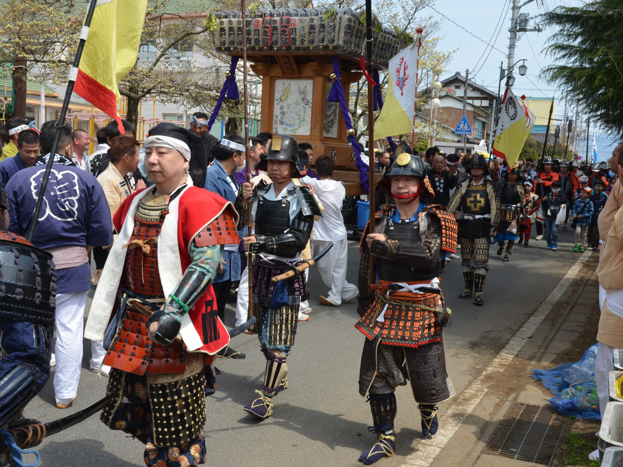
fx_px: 748
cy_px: 230
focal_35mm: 42
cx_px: 310
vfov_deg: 34.7
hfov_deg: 45.2
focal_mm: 25
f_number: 8
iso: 125
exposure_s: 1/250
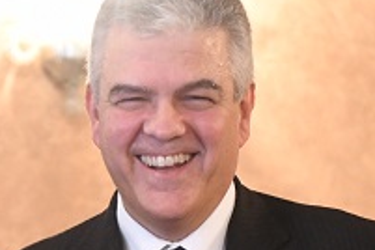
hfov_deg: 7.4
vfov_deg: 4.9
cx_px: 6
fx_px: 2906
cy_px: 352
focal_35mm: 279
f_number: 3.5
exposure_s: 1/160
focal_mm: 70
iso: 5000
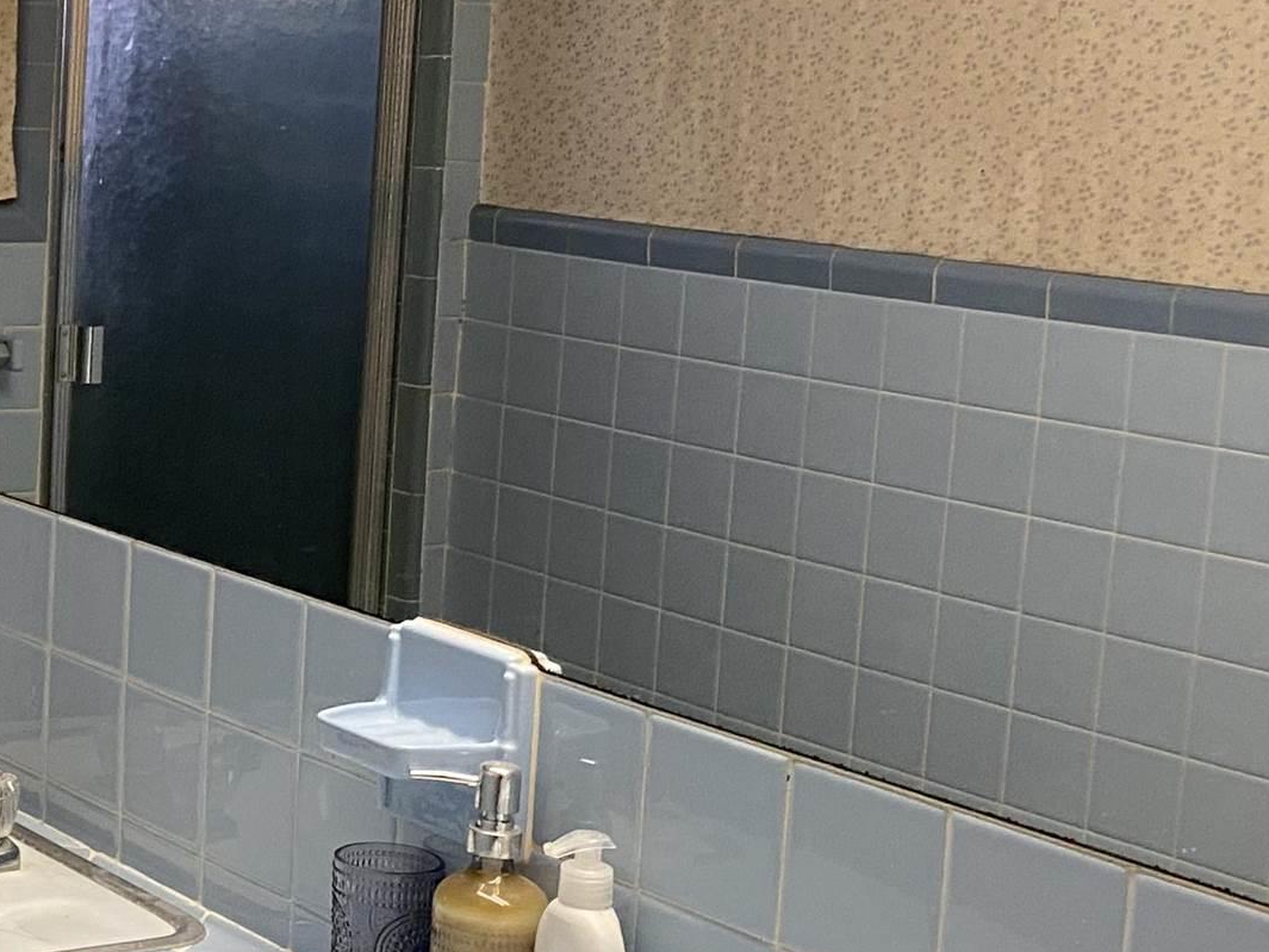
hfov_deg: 24.1
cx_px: -178
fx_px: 2750
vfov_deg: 19.6
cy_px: 391
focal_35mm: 75
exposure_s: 1/60
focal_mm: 4.25
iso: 250
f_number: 1.8
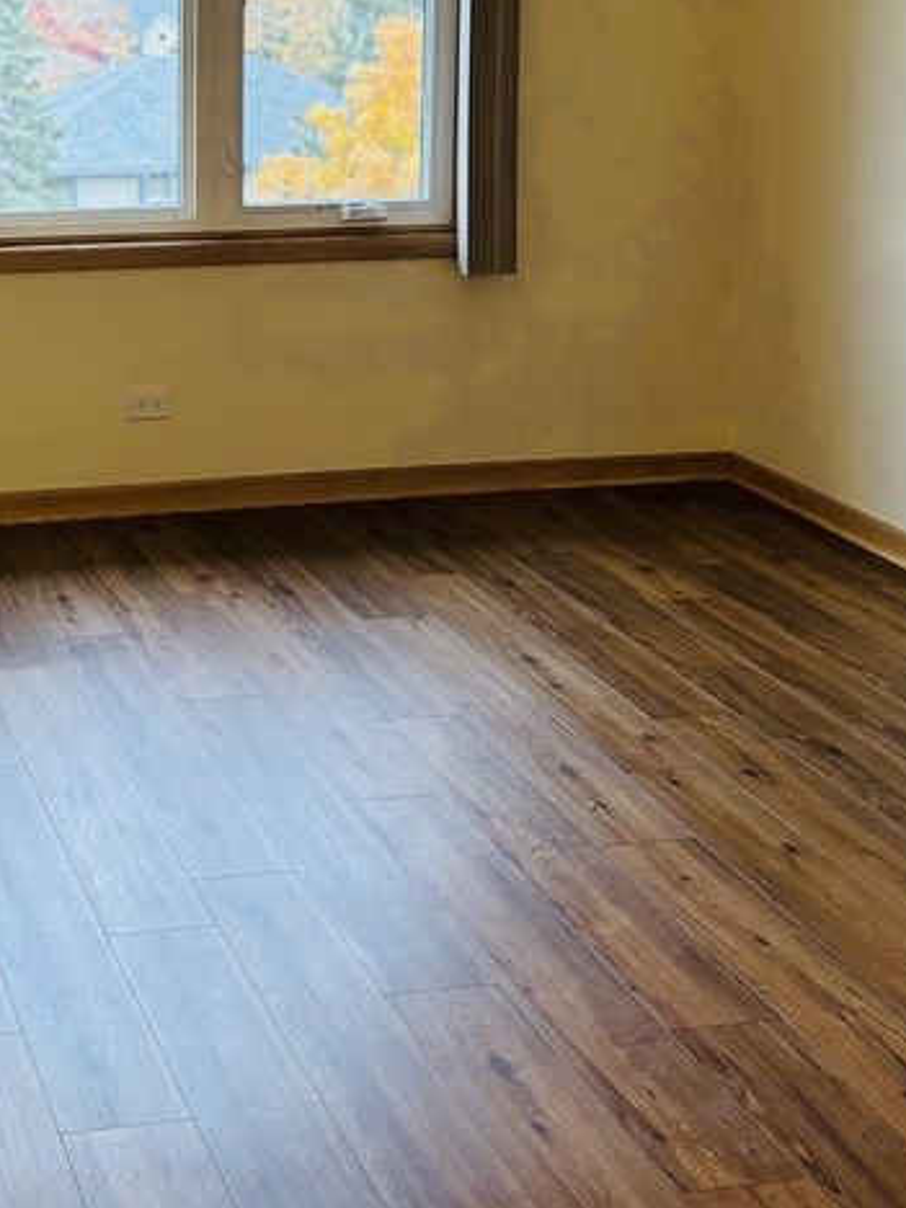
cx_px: 70
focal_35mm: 60
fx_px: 2094
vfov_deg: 31.3
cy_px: 230
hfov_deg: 23.7
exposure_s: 1/120
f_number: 1.6
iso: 125
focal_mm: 5.96
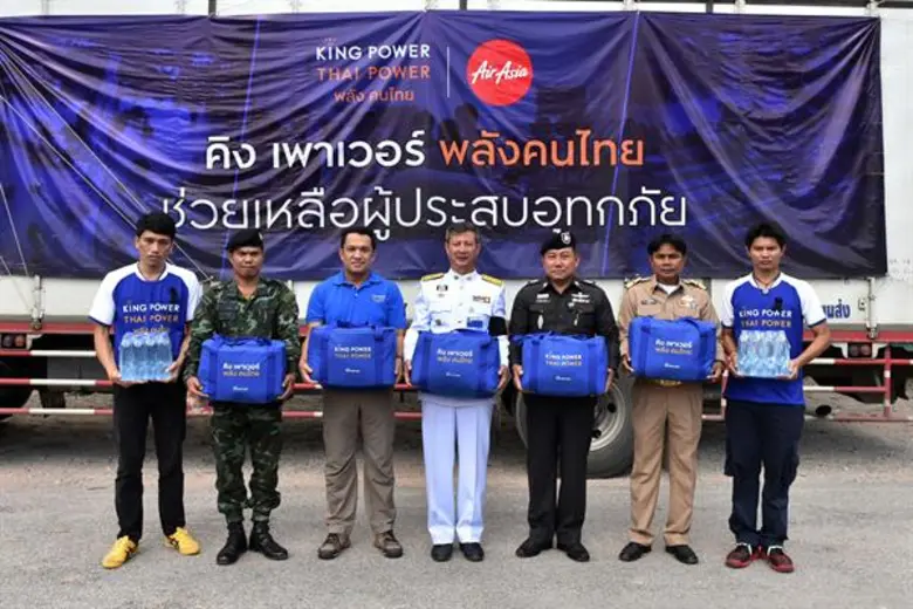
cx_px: 456
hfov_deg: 60.3
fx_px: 786
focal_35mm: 31
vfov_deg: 42.3
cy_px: 304
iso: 400
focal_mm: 31
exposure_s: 1/1250
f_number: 4.5
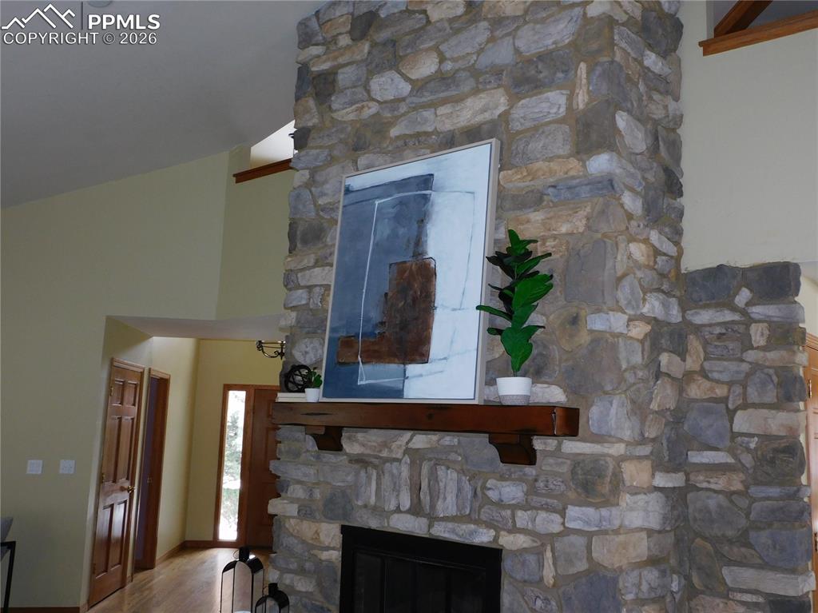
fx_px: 779
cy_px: 306
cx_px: 409
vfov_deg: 42.9
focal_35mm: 33
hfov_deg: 55.4
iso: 200
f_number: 3.6
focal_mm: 5.9
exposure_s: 1/30
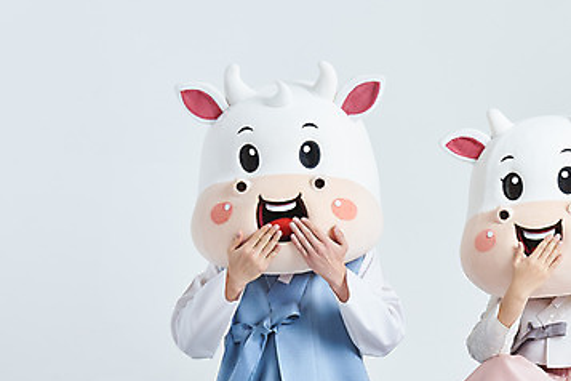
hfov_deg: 16.2
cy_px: 283
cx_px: 415
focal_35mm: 126
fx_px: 1998
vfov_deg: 10.9
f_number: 11
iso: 100
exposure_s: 1/125
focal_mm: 75
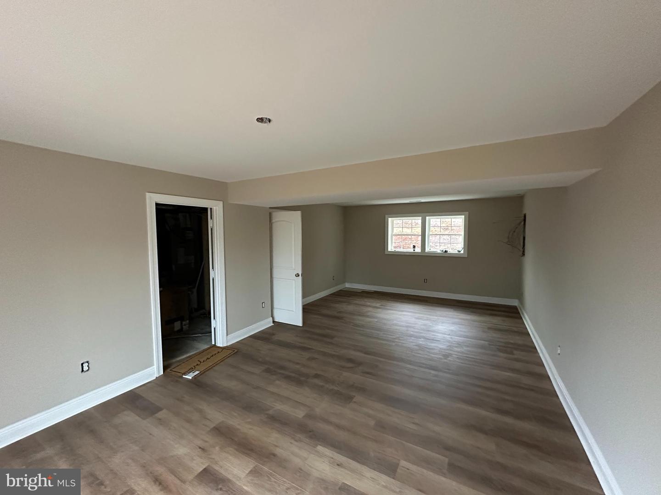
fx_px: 267
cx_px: 330
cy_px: 248
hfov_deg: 102.1
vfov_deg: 85.7
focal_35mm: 14
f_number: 2.2
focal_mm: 2.22
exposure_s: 1/60
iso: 800
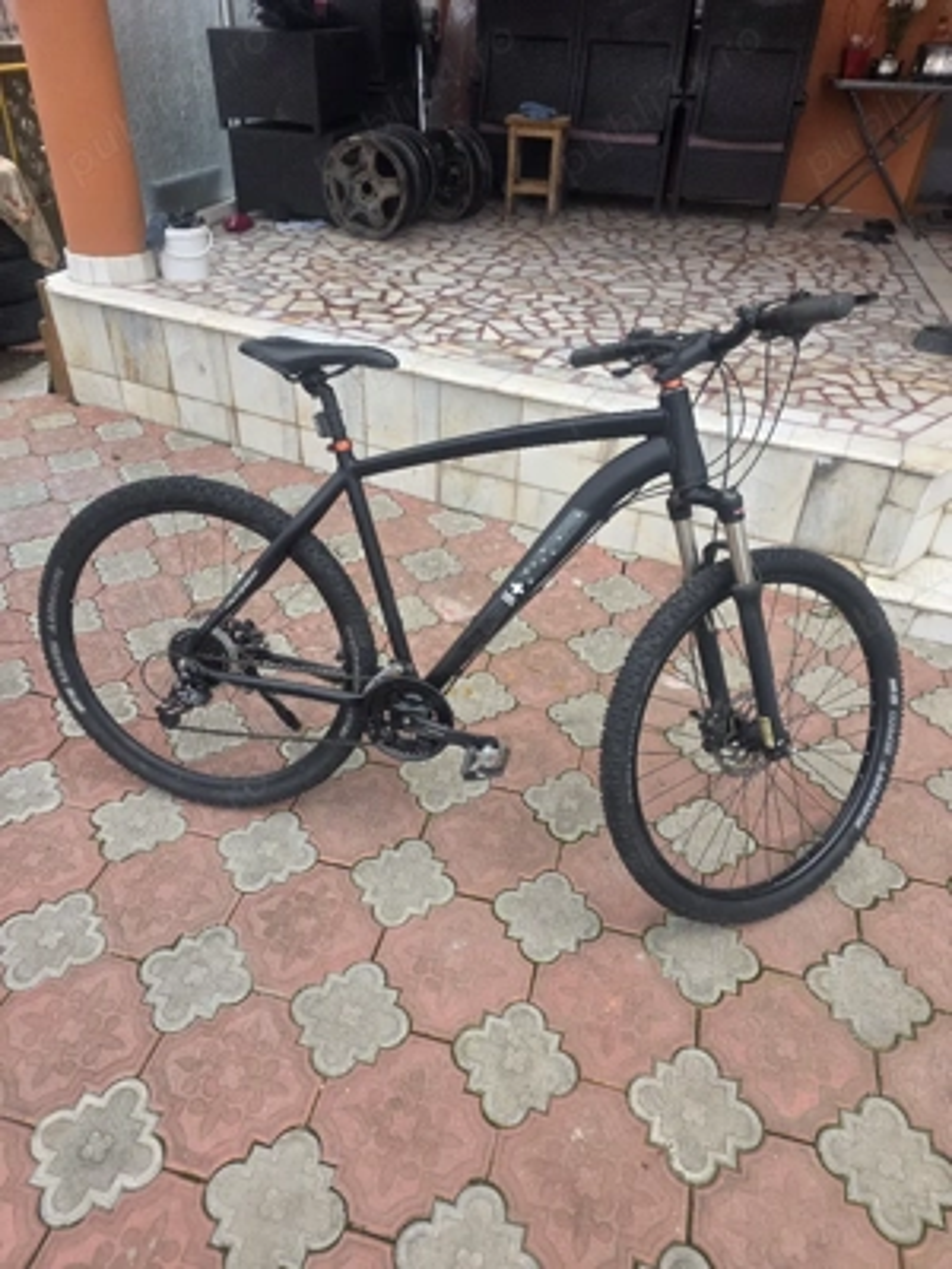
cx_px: 476
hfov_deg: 58.9
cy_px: 634
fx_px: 843
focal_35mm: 23
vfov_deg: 73.9
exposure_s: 1/370
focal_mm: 6.3
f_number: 1.7
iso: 40
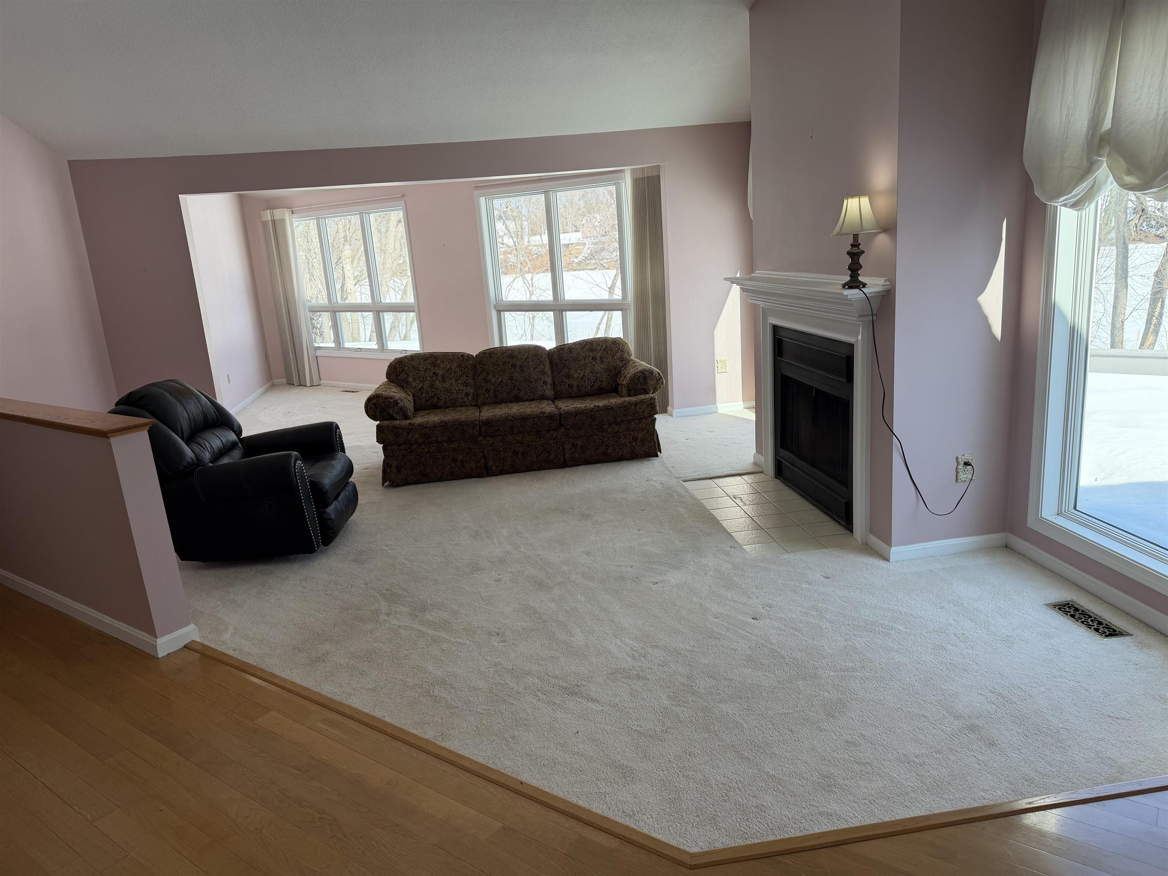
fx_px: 810
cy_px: 438
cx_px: 584
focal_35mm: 24
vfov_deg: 56.8
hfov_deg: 71.6
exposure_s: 1/602
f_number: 1.78
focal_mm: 6.76
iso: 100
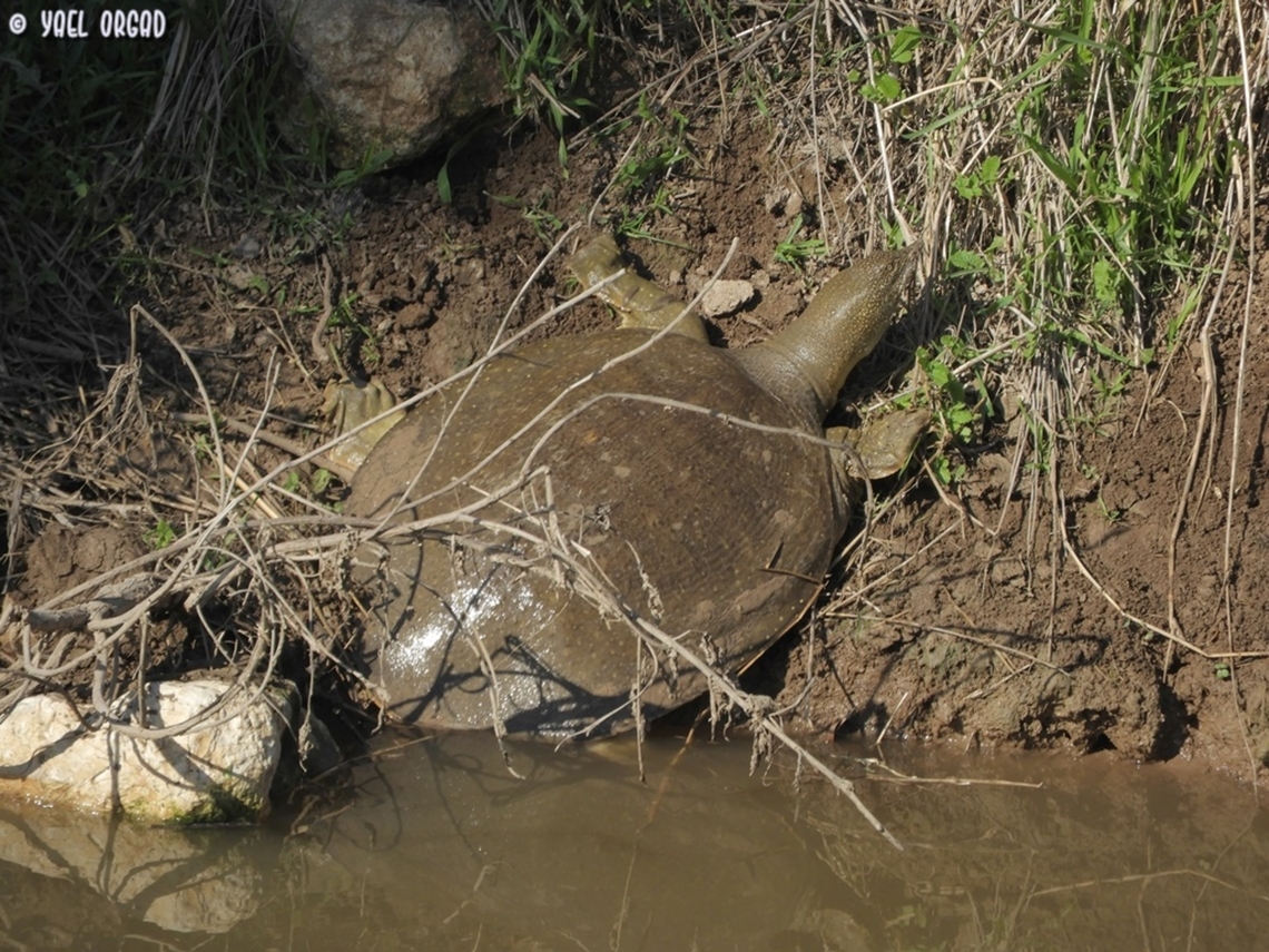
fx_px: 25662
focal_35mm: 700
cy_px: 476
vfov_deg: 2.1
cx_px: 634
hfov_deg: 2.8
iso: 100
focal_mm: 125.4
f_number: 5.6
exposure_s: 1/400
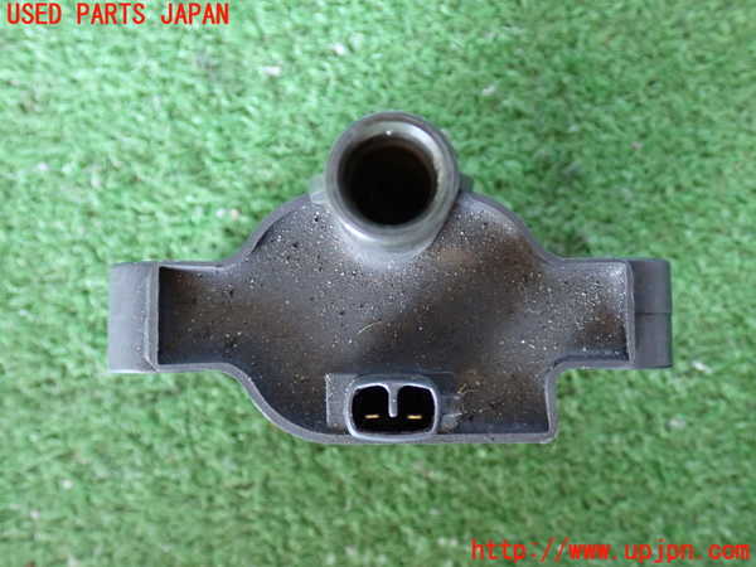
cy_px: 284
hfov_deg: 49.0
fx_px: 830
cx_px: 378
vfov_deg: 37.7
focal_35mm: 38
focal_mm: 6.83
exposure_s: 1/20
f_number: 2.7
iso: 800
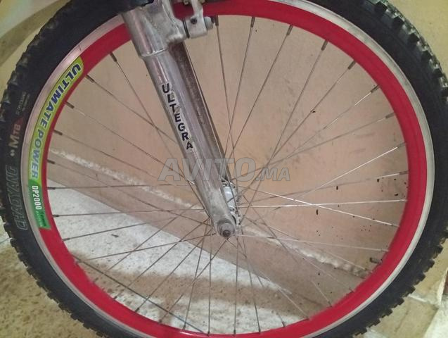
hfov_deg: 65.2
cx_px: 224
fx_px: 350
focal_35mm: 27
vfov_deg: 51.5
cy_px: 169
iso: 1678
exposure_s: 1/20
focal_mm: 3.84
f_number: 1.8
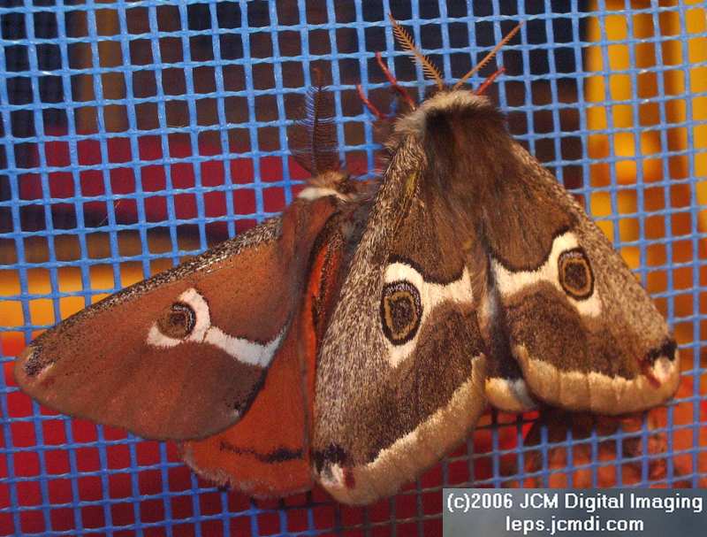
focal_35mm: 62
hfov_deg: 31.1
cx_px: 354
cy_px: 268
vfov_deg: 23.8
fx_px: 1272
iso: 400
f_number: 5.6
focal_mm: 10.2
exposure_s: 1/50
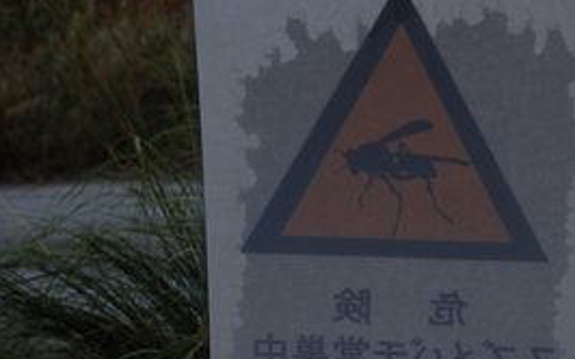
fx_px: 1081
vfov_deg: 18.8
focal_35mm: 69
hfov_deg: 29.5
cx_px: 396
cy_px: 247
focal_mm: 30
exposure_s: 1/125
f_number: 5.6
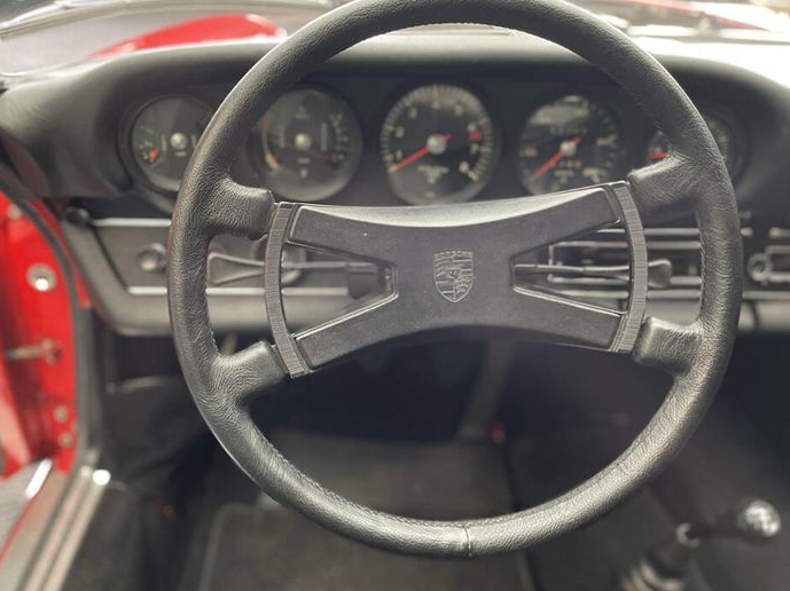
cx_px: 397
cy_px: 275
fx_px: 661
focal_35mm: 29
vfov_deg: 48.2
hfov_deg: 61.7
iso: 400
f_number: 1.6
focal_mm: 4.2
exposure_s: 1/33
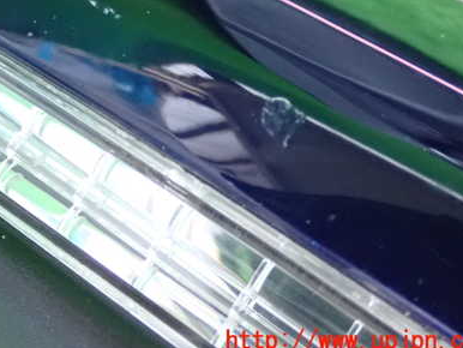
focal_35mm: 73
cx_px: 137
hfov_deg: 26.4
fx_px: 977
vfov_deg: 20.0
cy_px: 86
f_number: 3.1
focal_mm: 8.4
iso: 2000
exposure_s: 1/100
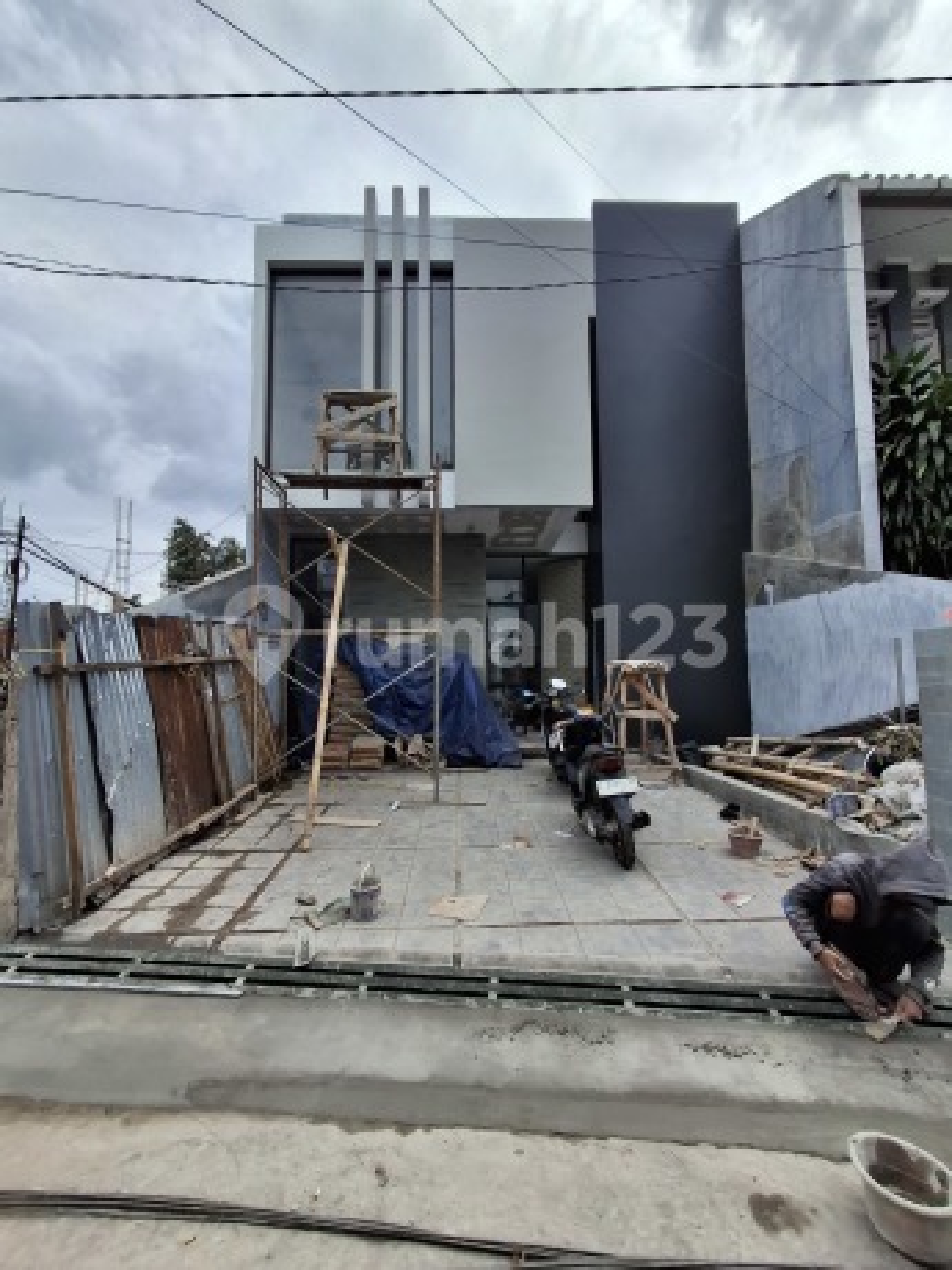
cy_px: 635
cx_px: 476
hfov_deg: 78.1
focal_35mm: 16
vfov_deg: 94.5
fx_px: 587
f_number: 2.2
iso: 40
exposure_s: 1/3472
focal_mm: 1.64
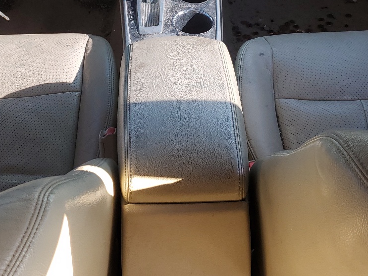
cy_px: 25
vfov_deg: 25.3
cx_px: 159
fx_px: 595
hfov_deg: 34.3
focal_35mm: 56
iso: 50
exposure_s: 1/256
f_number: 1.5
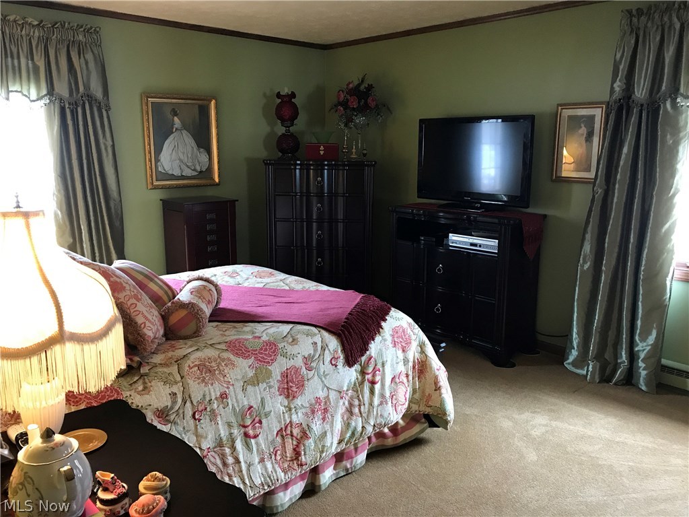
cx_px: 344
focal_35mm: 28
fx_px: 557
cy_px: 258
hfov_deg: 63.4
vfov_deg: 49.7
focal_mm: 3.99
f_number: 1.8
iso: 64
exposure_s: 1/15
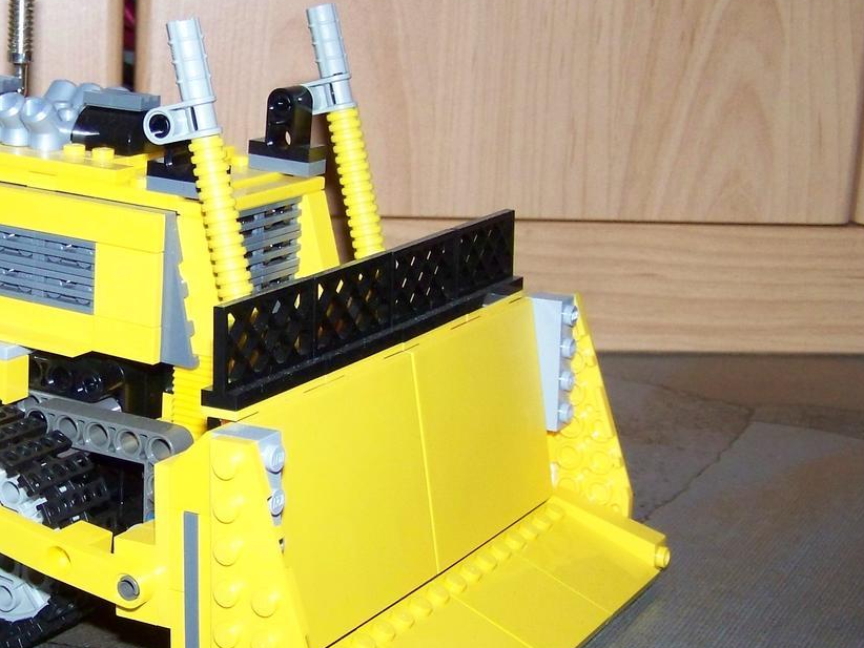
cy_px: 322
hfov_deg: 26.4
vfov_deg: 20.7
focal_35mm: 71
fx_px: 1773
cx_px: 66
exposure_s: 1/30
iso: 200
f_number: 2.8
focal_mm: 6.3
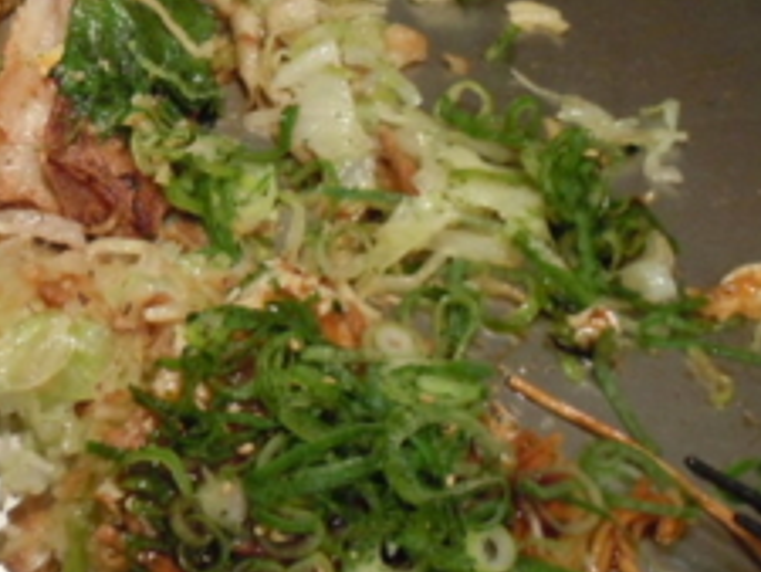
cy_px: 149
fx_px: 1760
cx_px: 186
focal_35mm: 80
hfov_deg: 24.1
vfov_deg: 18.3
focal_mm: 5.4
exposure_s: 1/10
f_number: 3.5
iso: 400
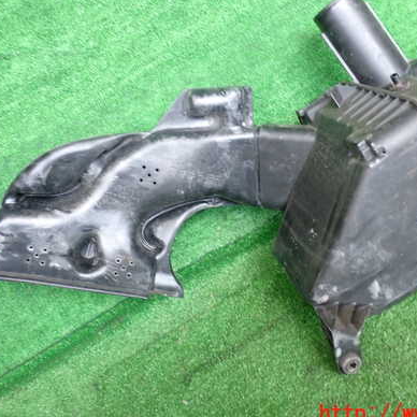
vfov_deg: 40.9
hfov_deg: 40.8
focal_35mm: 41
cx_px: 240
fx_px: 559
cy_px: 186
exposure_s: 1/50
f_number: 2.3
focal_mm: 5.4
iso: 200
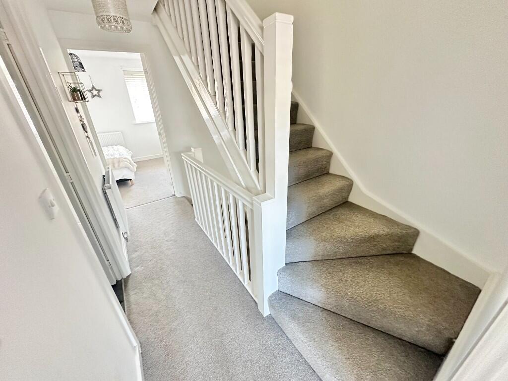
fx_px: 205
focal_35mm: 14
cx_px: 254
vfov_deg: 85.7
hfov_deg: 102.1
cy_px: 190
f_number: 2.2
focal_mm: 2.22
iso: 640
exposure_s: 1/60
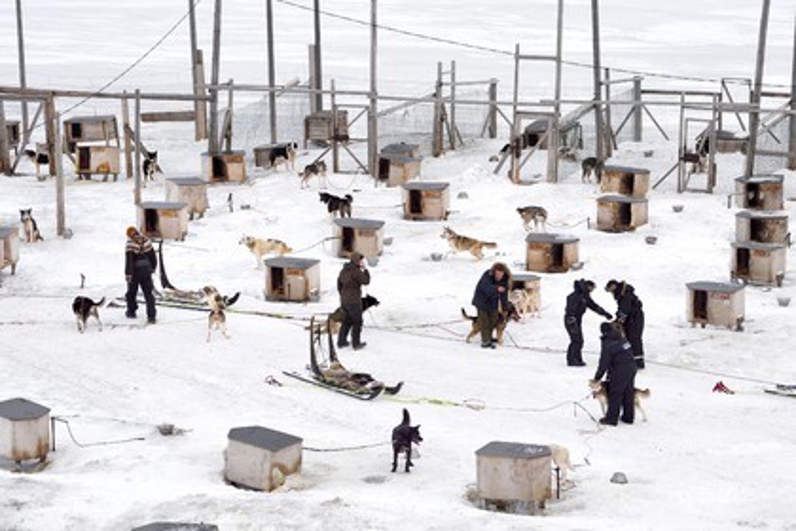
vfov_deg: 12.5
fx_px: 2432
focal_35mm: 110
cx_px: 398
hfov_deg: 18.6
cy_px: 266
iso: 400
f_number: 5.6
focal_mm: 110
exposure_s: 1/250
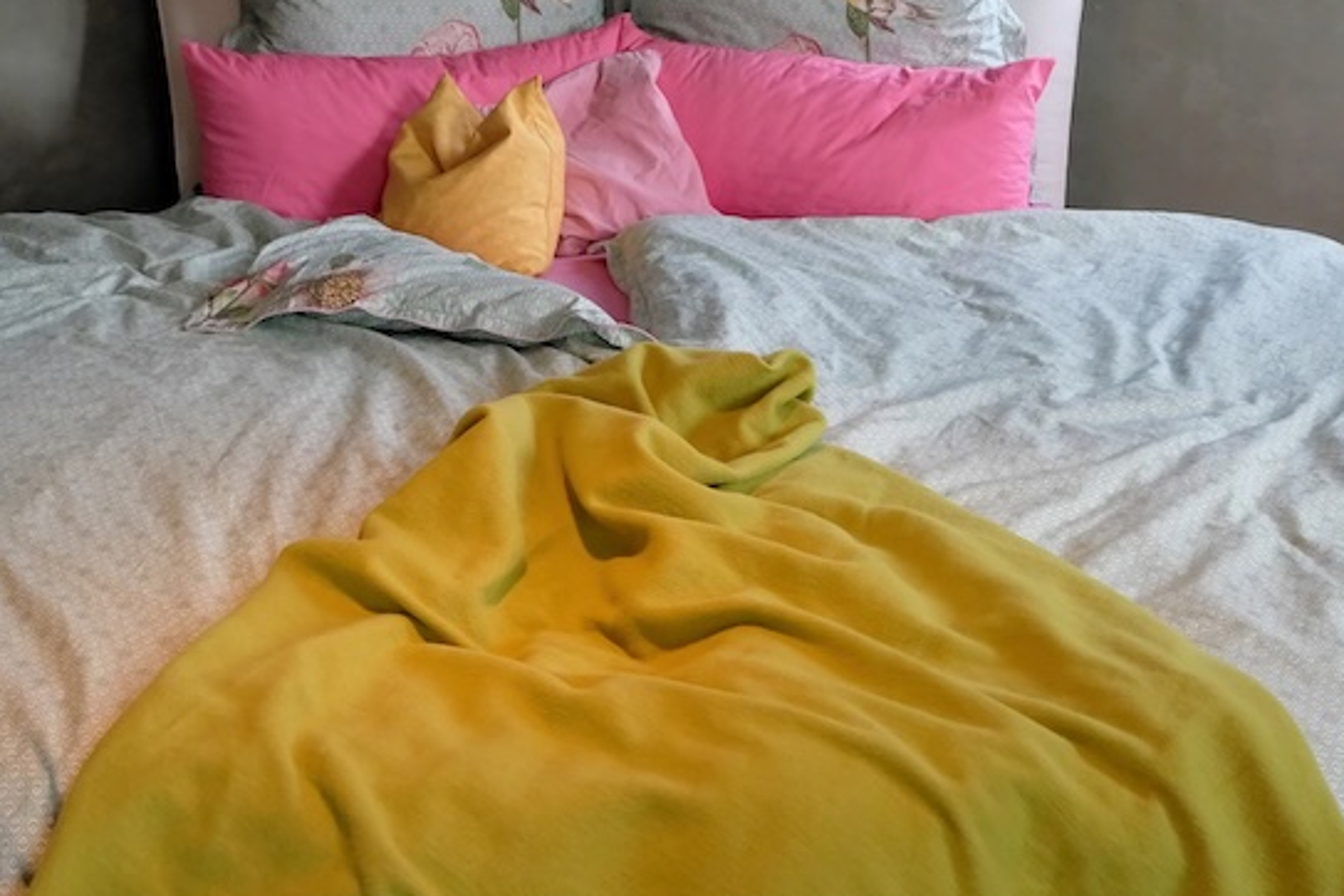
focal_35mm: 53
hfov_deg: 37.4
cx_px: 564
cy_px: 299
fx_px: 1979
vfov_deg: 25.4
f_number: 4
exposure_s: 1/160
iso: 1600
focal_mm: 16
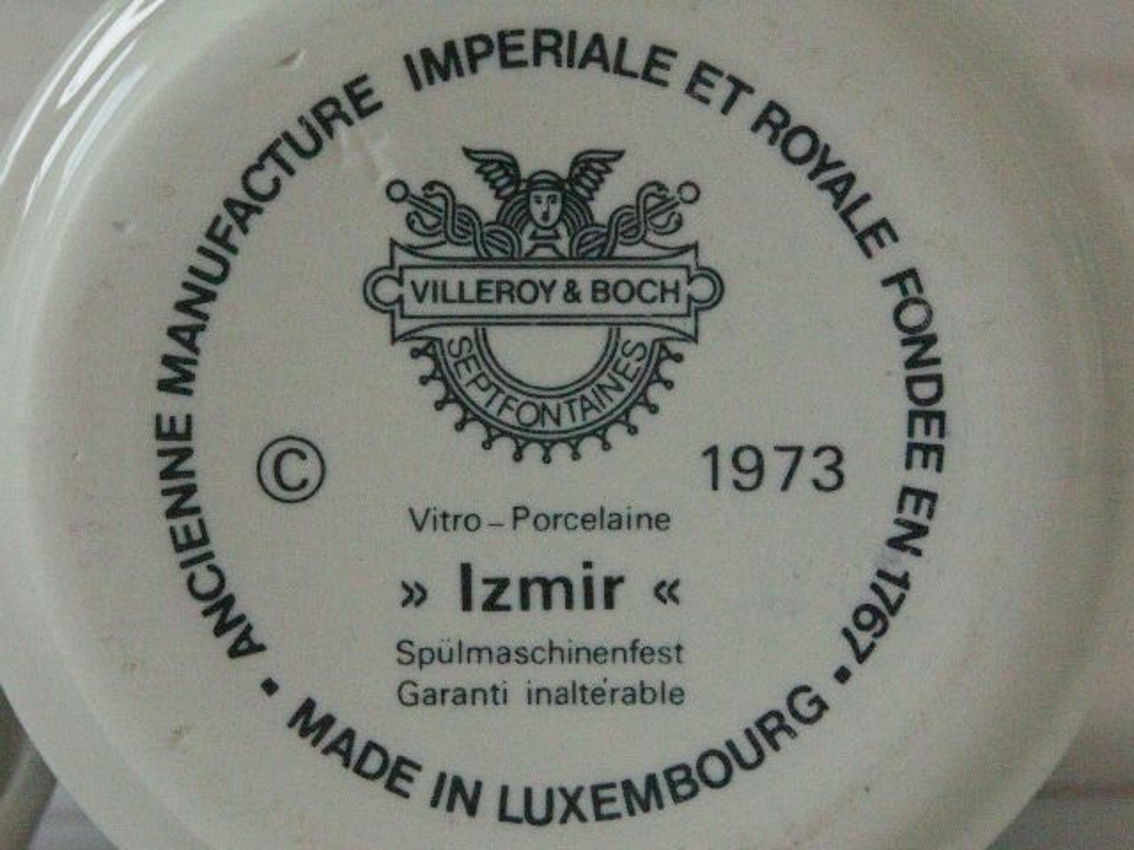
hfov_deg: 11.6
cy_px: 425
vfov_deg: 8.7
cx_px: 567
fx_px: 5569
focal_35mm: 170
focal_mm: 43.07
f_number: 5
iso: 400
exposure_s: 1/400
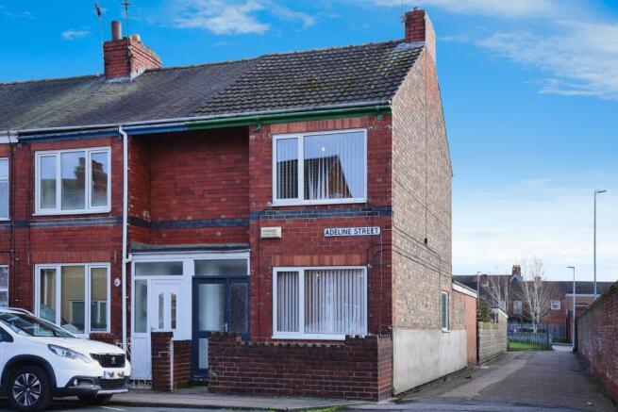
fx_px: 721
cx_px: 309
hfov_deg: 46.4
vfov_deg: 31.9
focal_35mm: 42
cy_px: 206
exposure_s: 1/100
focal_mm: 42
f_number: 8
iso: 400
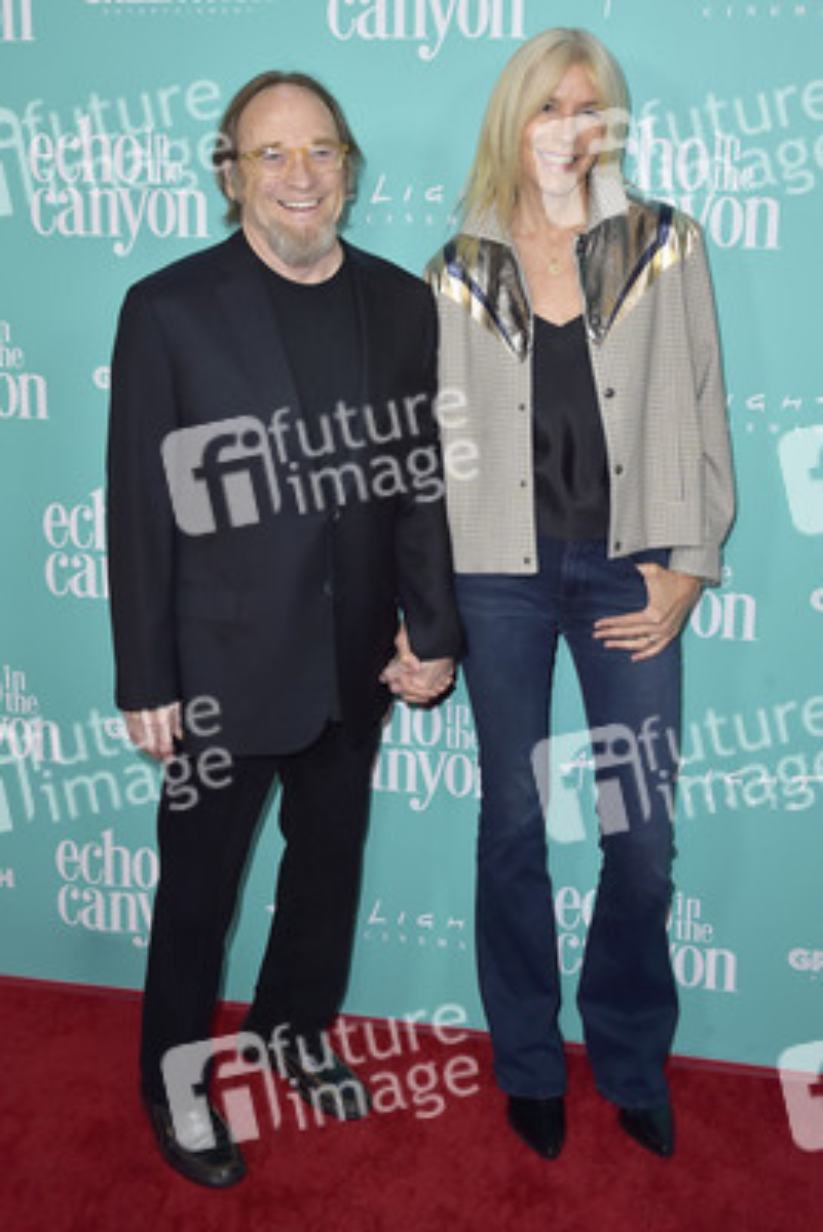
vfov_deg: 53.1
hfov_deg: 36.9
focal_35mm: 36
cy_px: 616
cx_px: 412
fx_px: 1233
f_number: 7.1
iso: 400
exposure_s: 1/250
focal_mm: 36
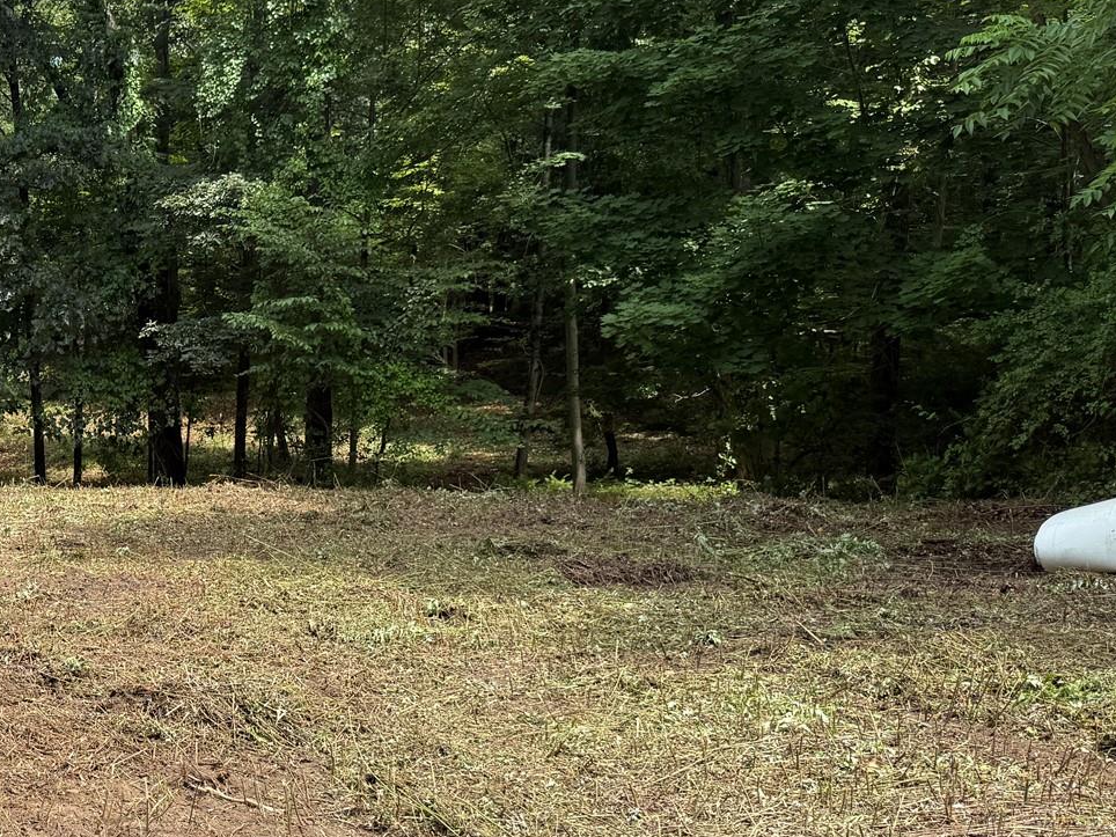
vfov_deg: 28.4
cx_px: -46
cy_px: 566
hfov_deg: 33.6
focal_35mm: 51
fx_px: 1644
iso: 80
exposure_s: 1/1653
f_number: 1.78
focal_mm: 6.76
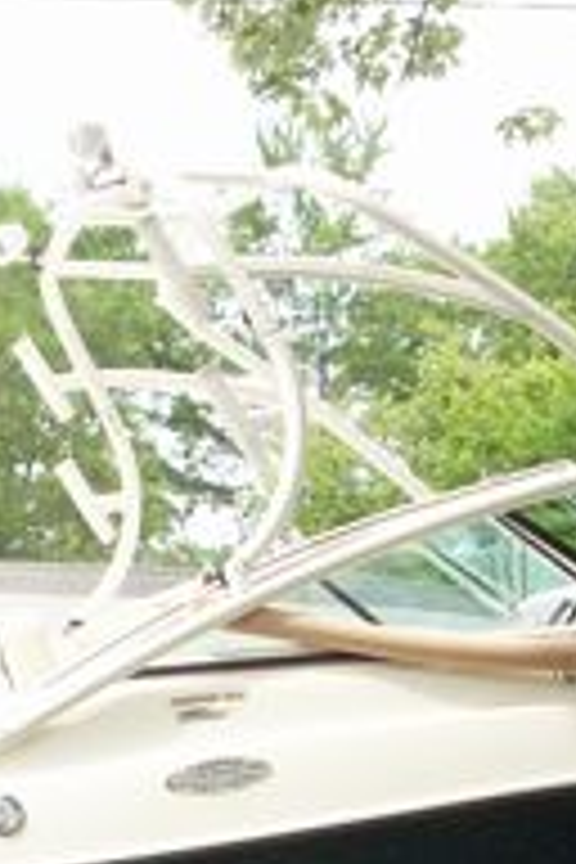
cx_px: 99
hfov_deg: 10.7
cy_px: 909
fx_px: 3072
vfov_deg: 15.6
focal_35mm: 128
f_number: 2.8
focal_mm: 6.2
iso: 200
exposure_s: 1/730
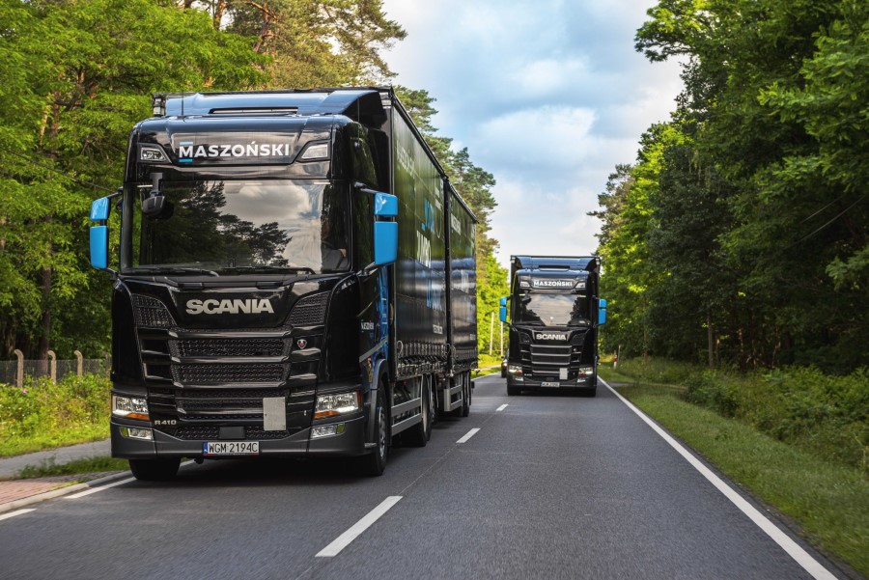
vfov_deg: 19.5
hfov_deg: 28.8
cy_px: 290
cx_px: 434
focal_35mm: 70
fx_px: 1690
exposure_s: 1/125
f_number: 4.5
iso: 250
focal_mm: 70
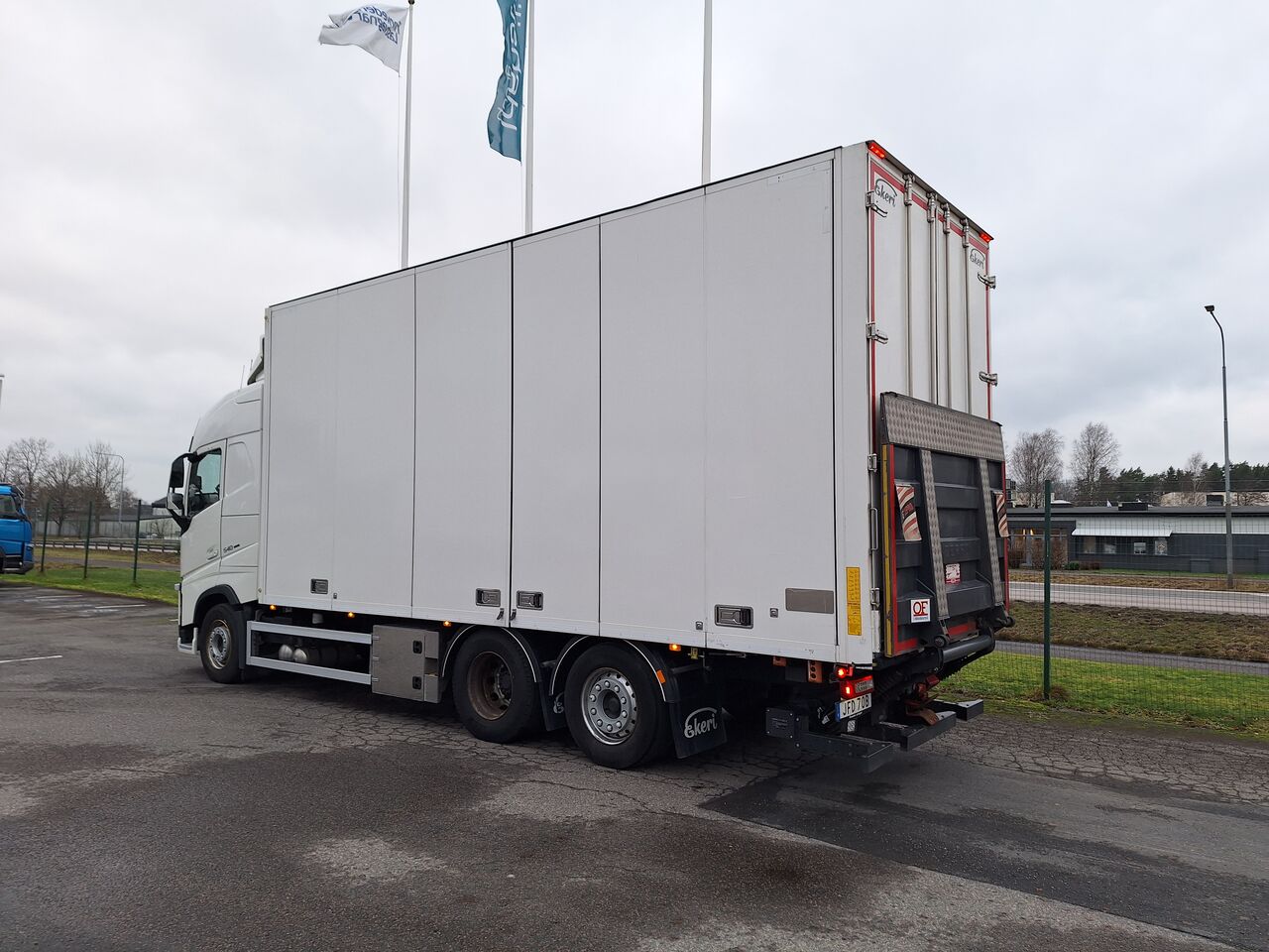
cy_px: 476
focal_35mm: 23
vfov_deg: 58.9
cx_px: 634
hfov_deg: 73.9
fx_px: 843
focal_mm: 5.54
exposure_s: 1/120
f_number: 1.8
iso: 40
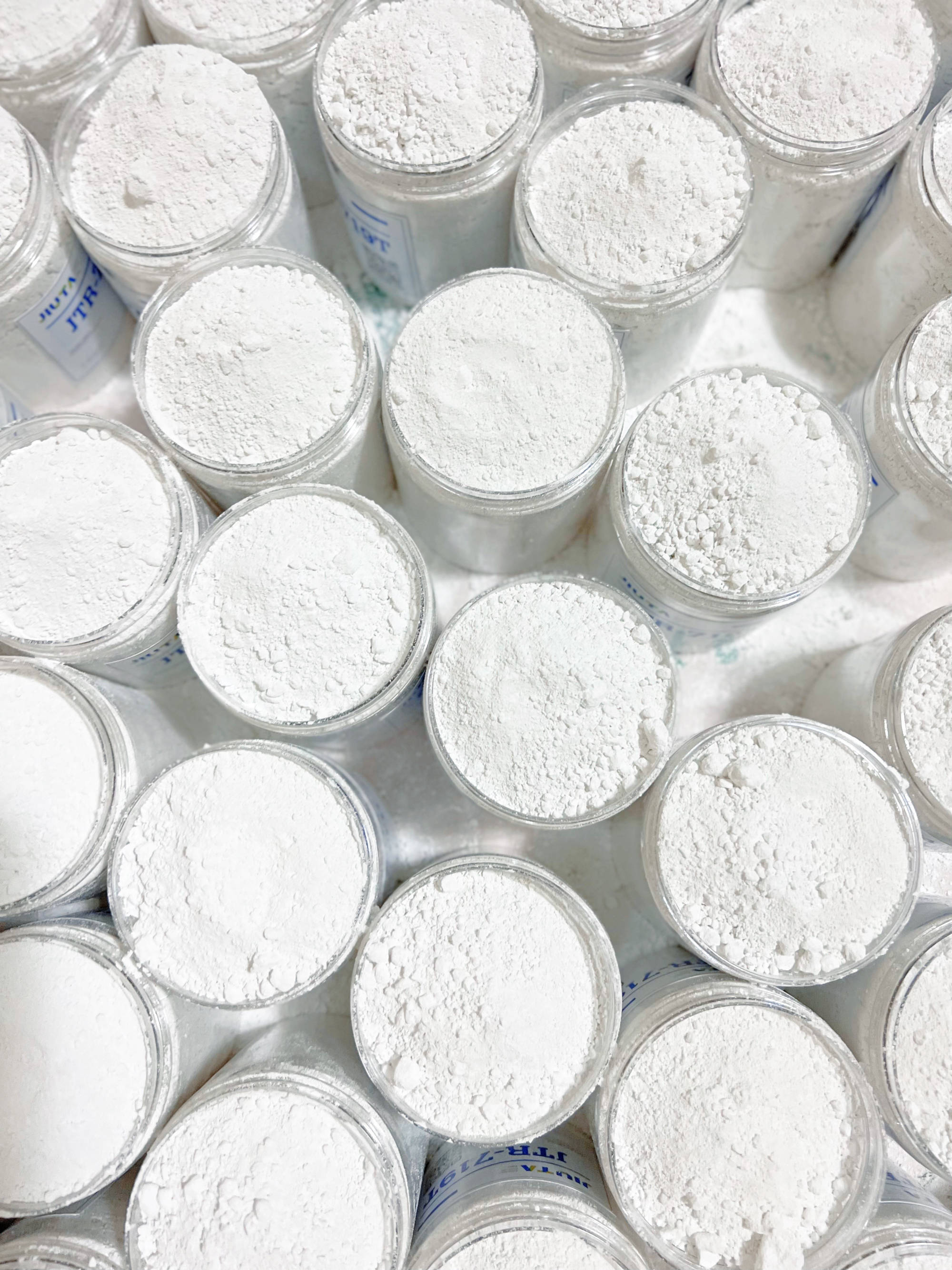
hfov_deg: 53.1
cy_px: 635
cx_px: 476
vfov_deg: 67.3
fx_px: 953
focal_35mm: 26
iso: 125
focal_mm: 5.7
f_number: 1.5
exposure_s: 1/50
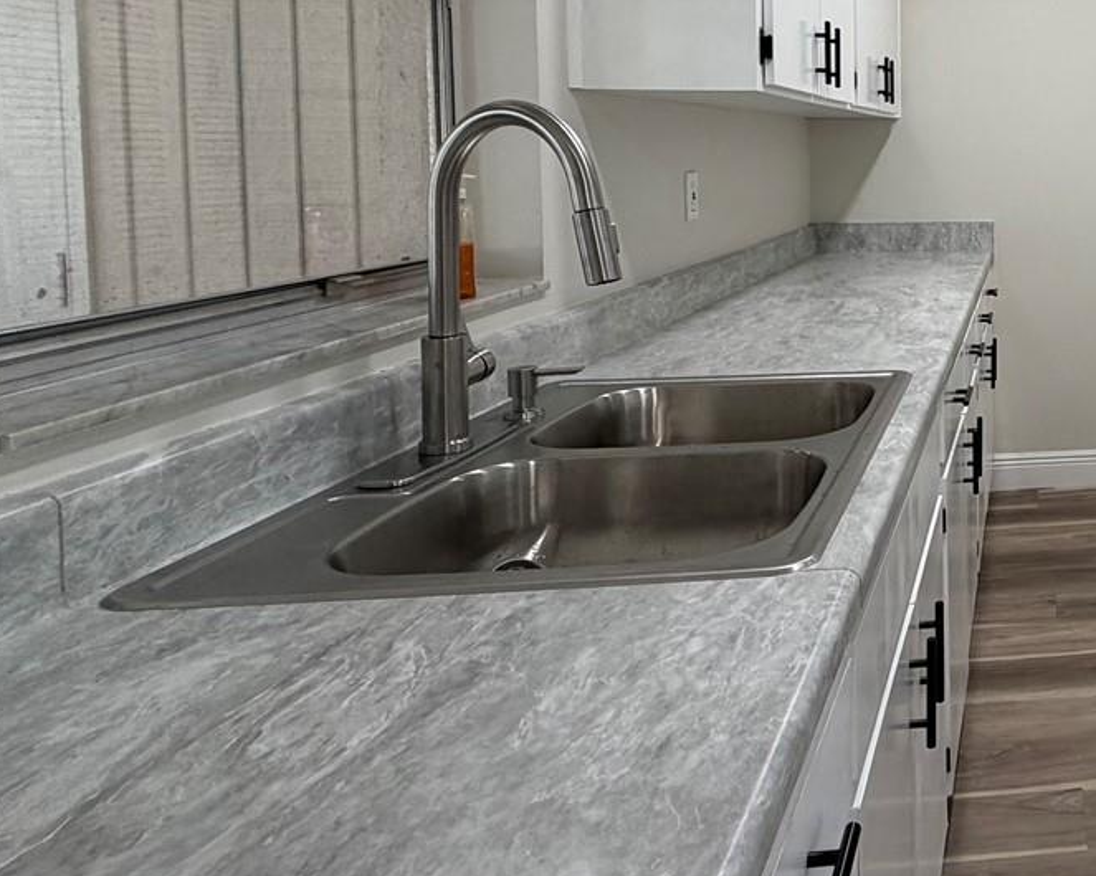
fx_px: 1070
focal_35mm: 33
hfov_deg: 42.5
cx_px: 1207
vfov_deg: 42.8
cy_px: 195
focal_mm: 2.22
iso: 160
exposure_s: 1/120
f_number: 2.2
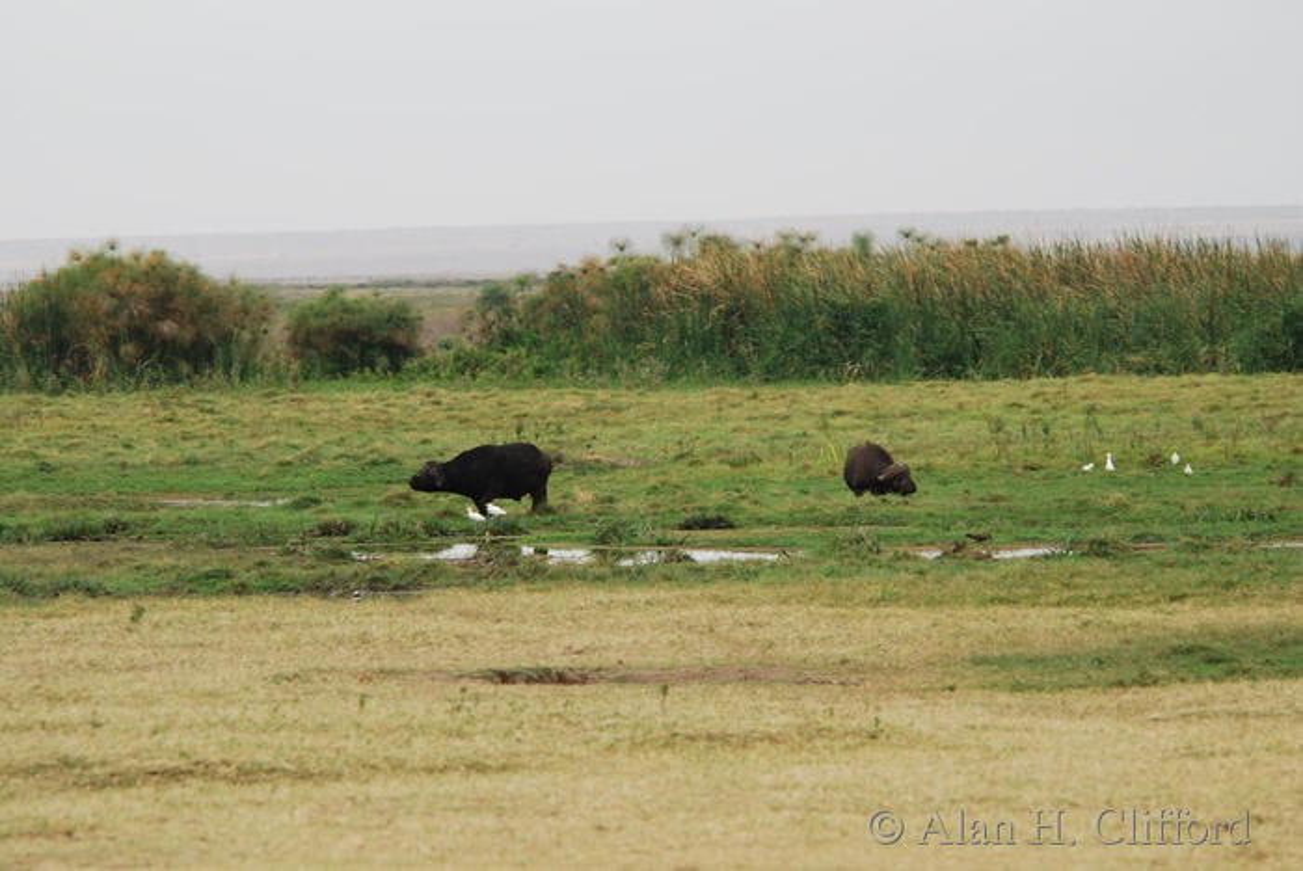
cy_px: 436
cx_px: 652
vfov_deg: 3.5
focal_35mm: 390
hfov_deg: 5.3
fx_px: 14127
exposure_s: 1/100
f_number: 5.3
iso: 140
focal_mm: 260
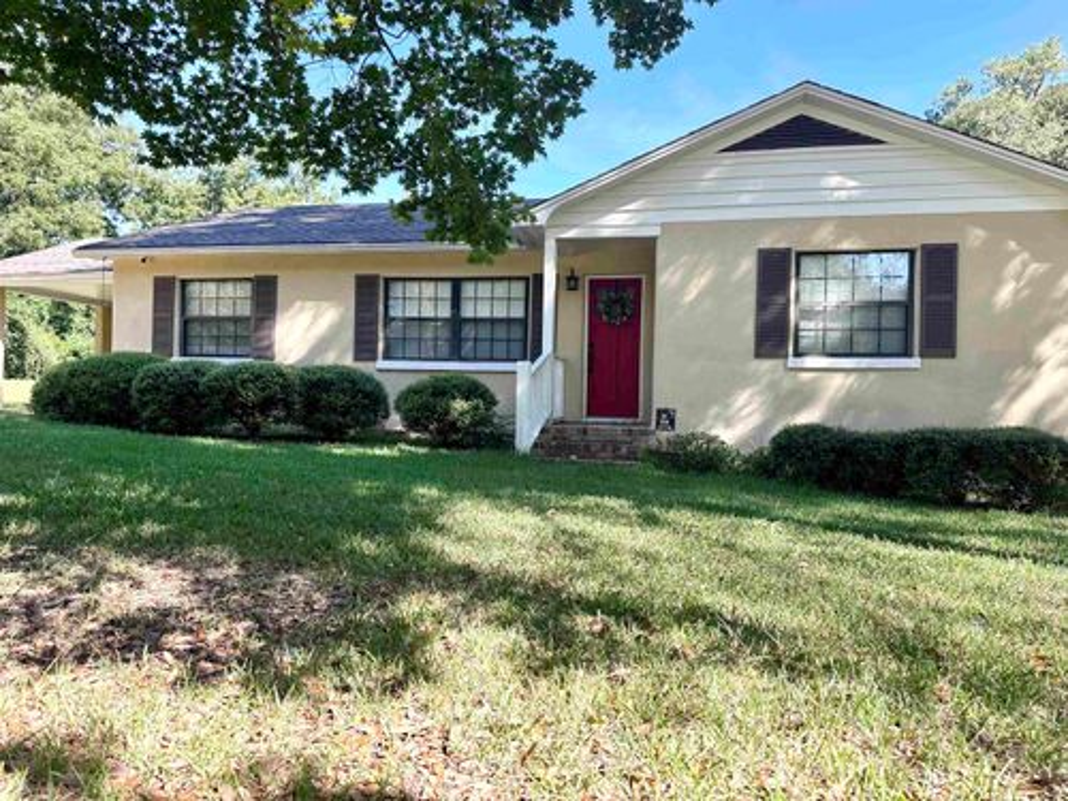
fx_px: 740
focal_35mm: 24
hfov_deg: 71.6
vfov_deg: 56.8
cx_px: 534
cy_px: 400
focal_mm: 6.86
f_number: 1.78
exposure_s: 1/604
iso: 80
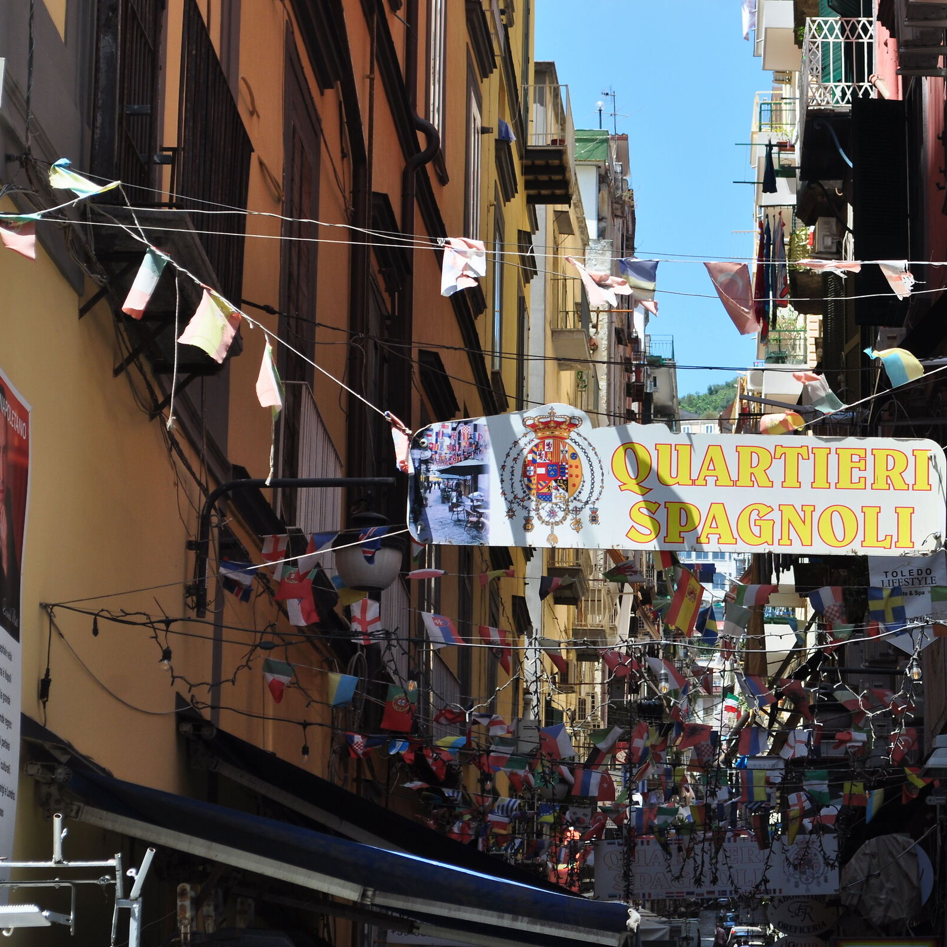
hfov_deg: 16.4
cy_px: 474
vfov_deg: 16.5
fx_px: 3270
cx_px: 711
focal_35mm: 106
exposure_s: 1/250
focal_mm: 55
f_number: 10
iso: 200
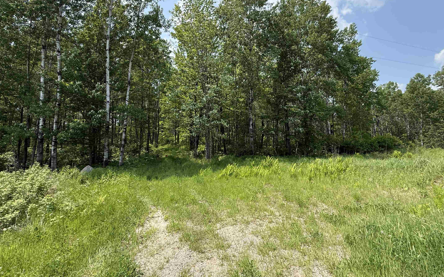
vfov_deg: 71.0
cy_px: 123
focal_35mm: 16
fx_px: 194
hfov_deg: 97.6
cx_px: 239
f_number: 2.2
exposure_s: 1/841
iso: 64
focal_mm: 2.22
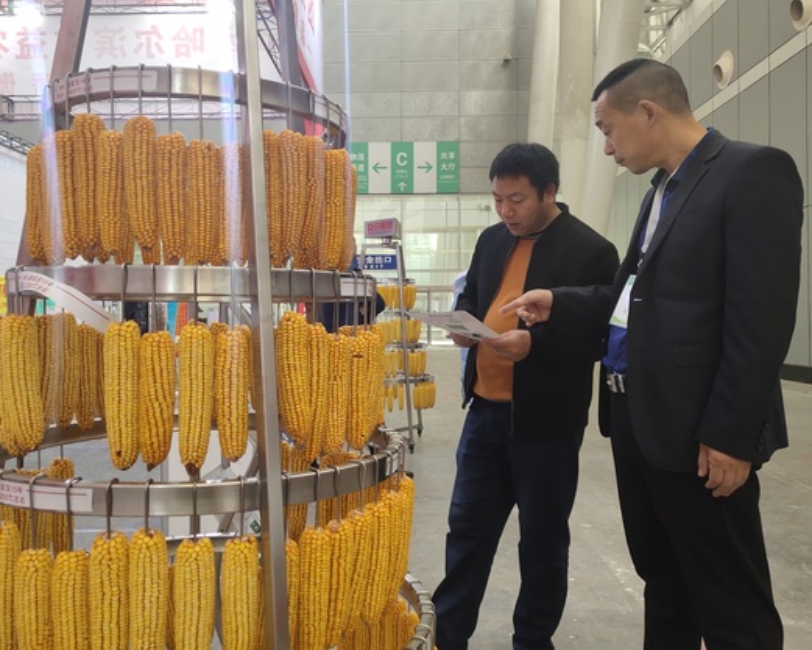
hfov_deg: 55.6
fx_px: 769
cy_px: 312
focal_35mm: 32
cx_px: 387
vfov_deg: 45.8
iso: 124
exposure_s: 1/100
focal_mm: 4.27
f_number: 1.8
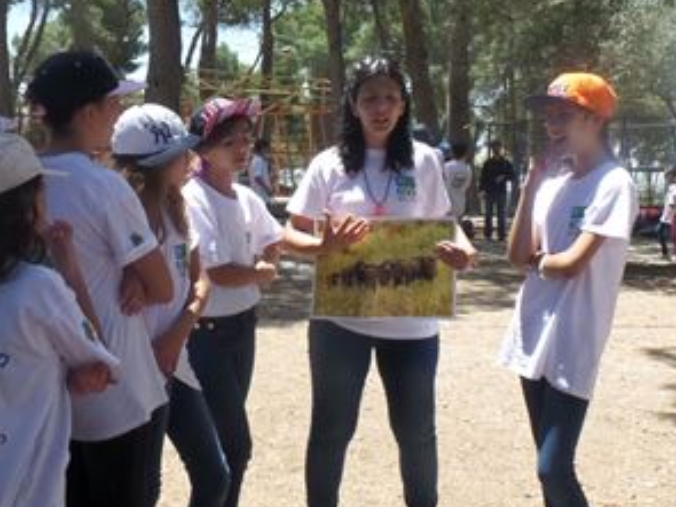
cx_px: 273
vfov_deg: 25.6
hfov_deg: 33.7
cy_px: 220
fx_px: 1113
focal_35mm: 57
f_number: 5
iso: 800
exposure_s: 1/2000
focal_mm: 7.5
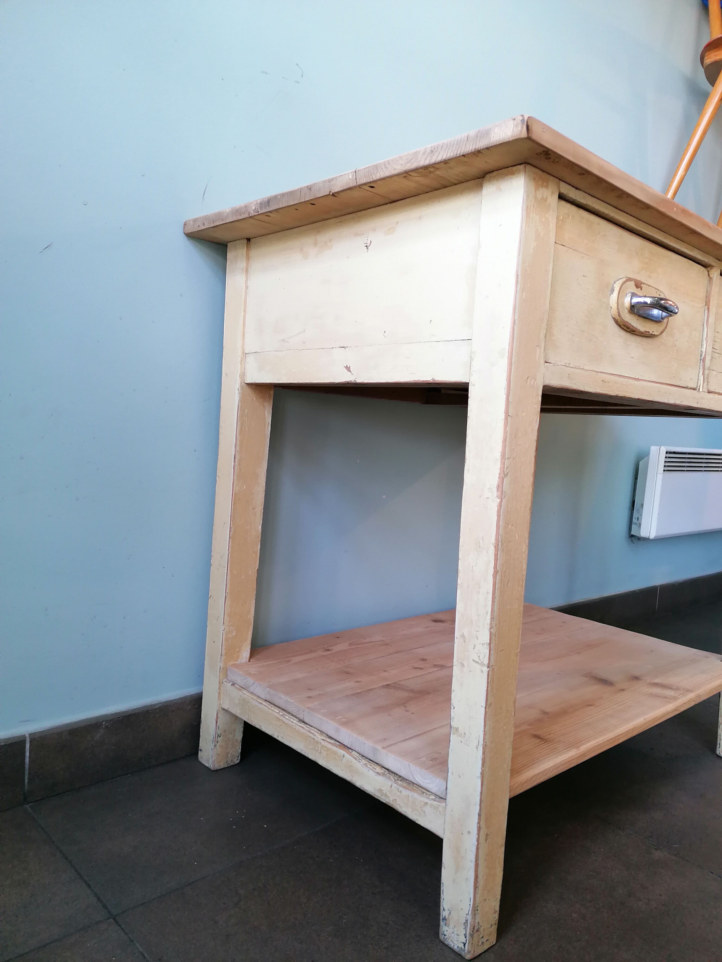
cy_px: 481
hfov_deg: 51.4
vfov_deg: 65.3
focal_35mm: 27
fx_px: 751
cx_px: 361
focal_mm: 4.75
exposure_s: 1/33.3
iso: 160
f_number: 1.8
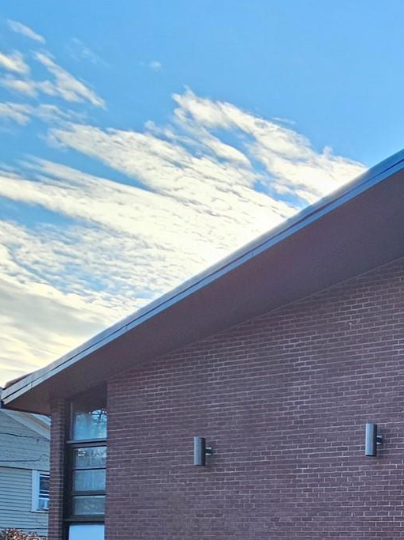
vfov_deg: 40.3
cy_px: 570
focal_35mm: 39
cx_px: 735
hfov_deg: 21.9
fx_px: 607
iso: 50
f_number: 2.2
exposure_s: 1/320
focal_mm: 2.2
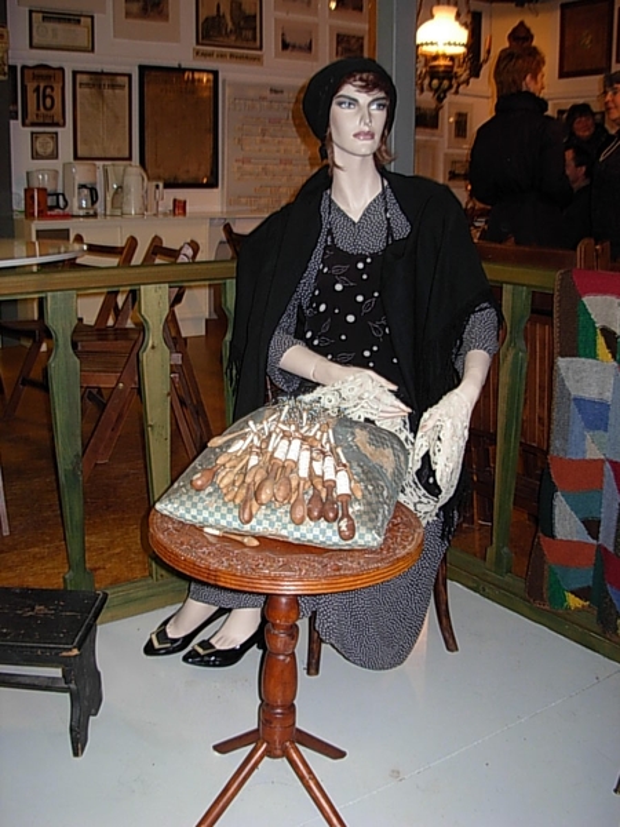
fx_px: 907
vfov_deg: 49.0
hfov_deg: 37.7
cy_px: 414
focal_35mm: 38
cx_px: 310
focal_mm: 6.3
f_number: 2.9
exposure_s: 1/34.8
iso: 122
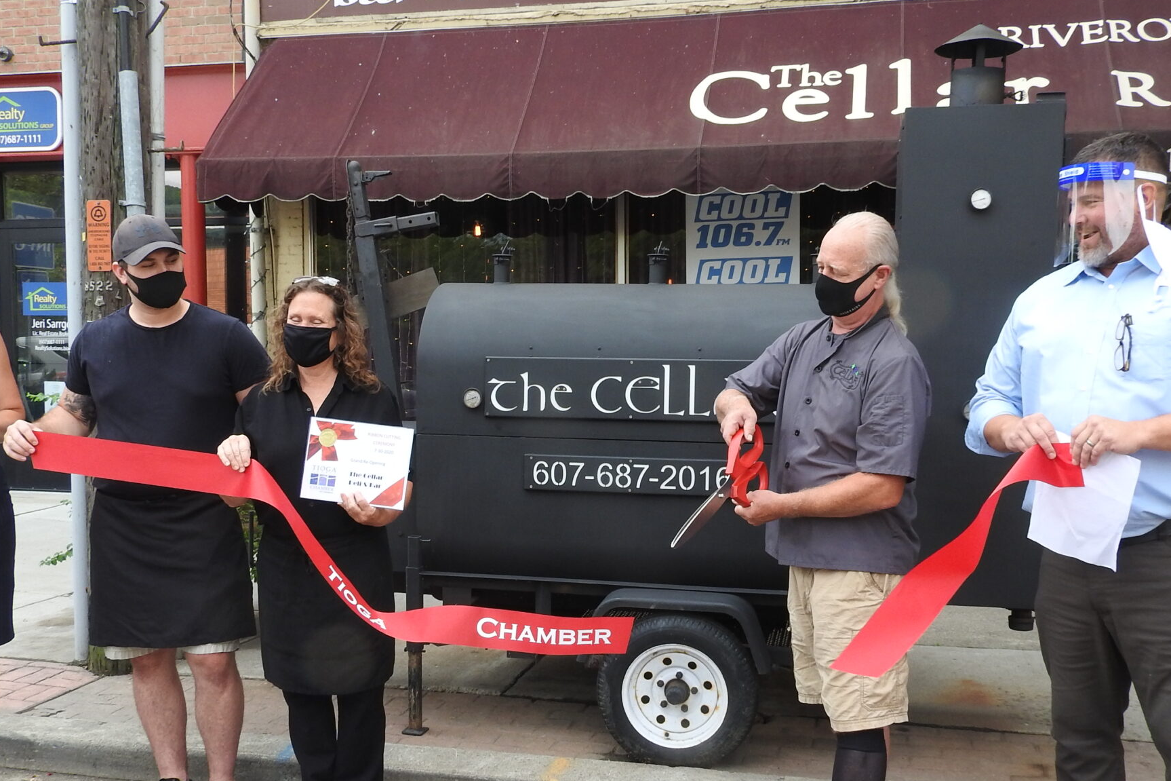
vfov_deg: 35.8
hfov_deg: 51.9
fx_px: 1203
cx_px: 587
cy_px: 468
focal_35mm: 37
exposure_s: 1/250
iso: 100
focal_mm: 4.3
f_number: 3.3
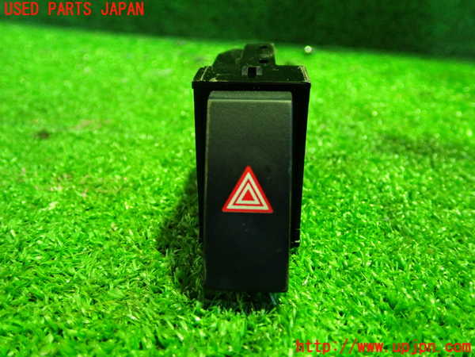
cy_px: 178
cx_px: 238
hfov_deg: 56.8
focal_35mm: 32
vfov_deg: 44.2
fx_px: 439
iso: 800
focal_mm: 5.79
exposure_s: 1/20
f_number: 2.4
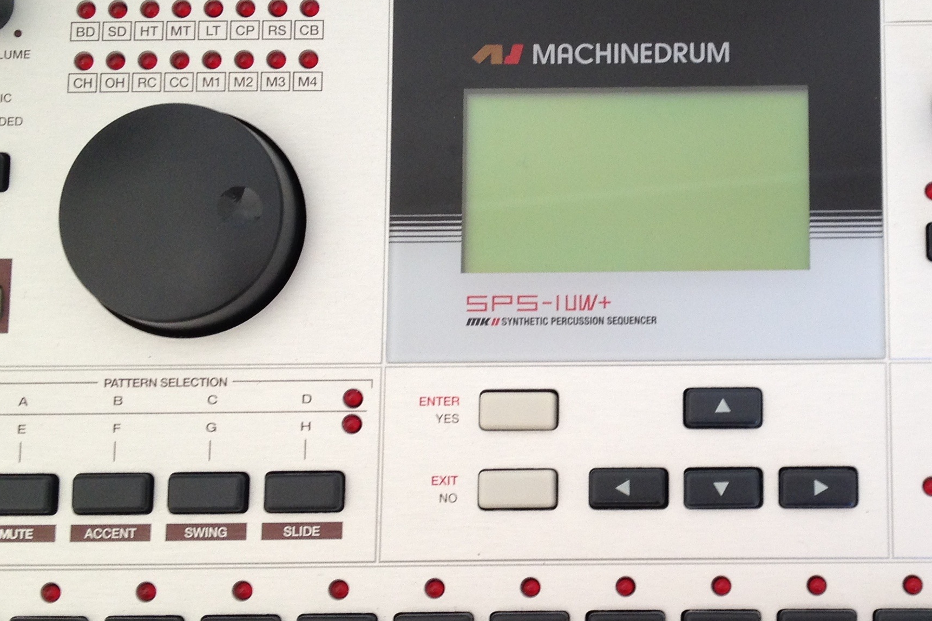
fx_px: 1786
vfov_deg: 19.7
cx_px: 733
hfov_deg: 28.7
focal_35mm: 69
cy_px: 330
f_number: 2.4
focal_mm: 4.28
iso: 80
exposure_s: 1/40
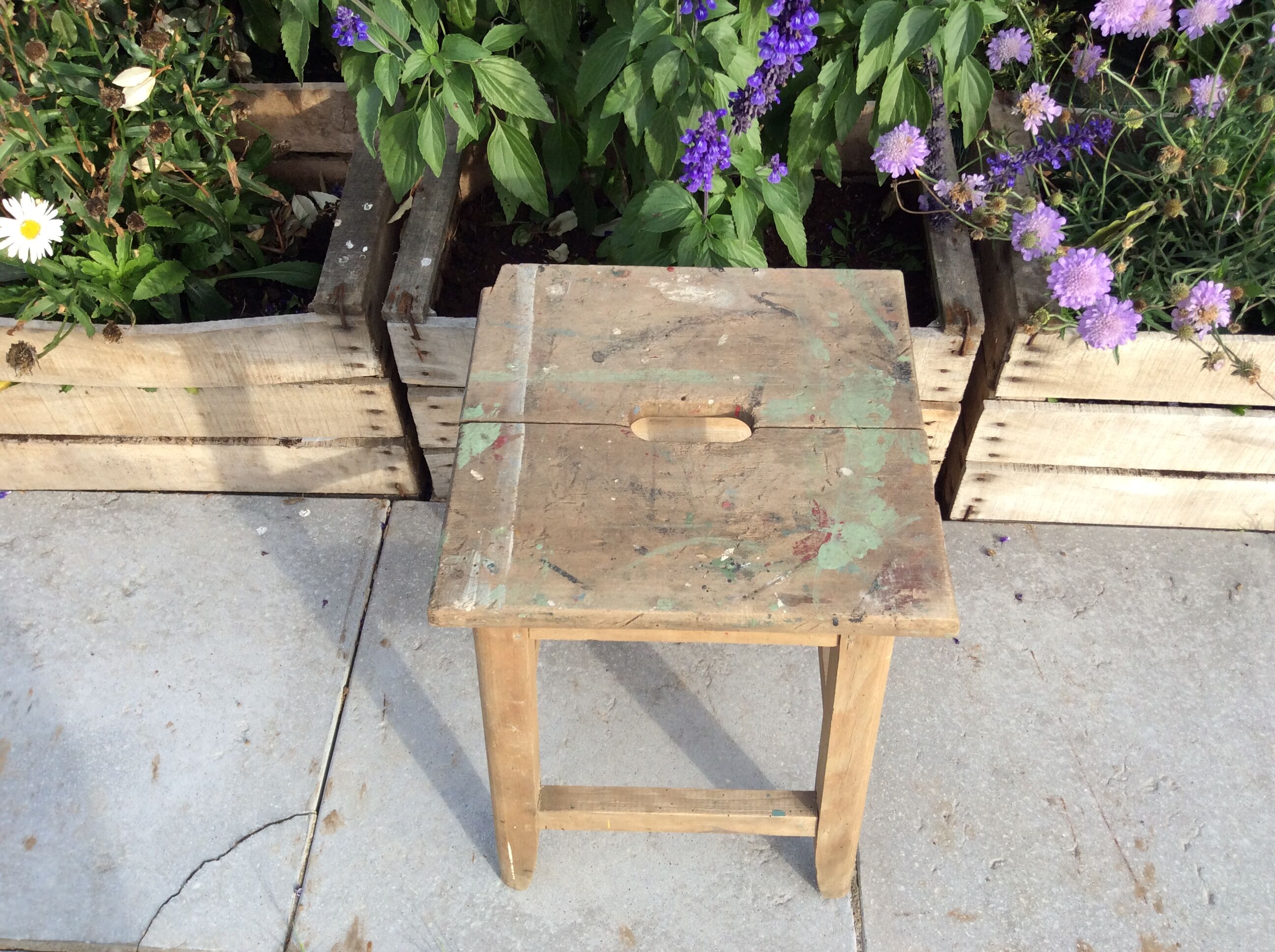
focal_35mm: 32
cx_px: 638
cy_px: 476
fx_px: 1177
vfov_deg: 44.1
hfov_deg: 56.9
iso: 32
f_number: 2.4
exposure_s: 1/394
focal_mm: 3.3
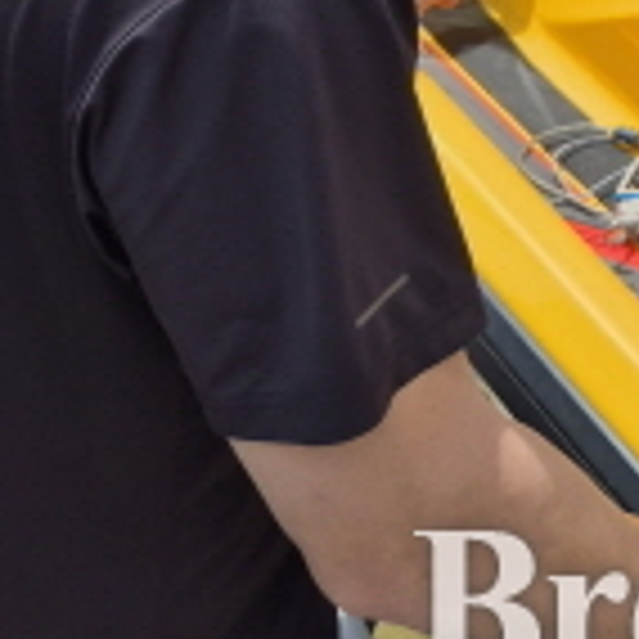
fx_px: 1796
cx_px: 1094
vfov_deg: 18.5
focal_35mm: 86
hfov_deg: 17.1
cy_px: -234
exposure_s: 1/2720
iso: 25
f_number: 1.8
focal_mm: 5.4
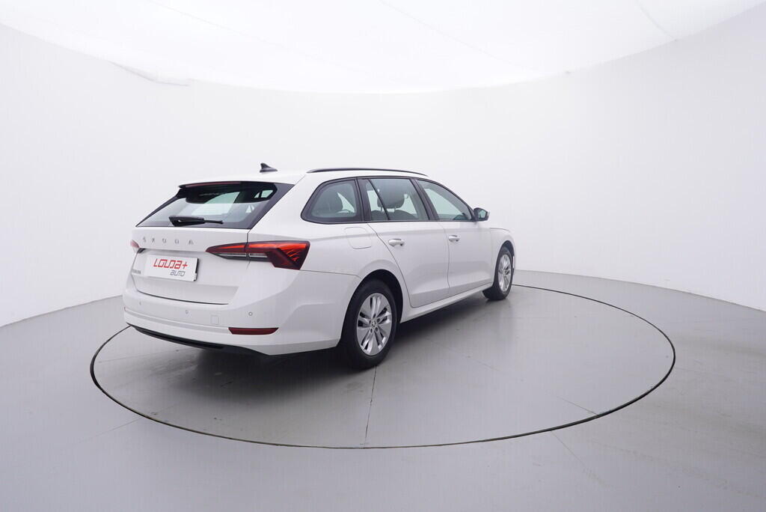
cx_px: 383
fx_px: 479
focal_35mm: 22
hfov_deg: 77.3
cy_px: 256
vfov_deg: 56.2
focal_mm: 15
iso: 200
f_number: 5
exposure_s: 1/80
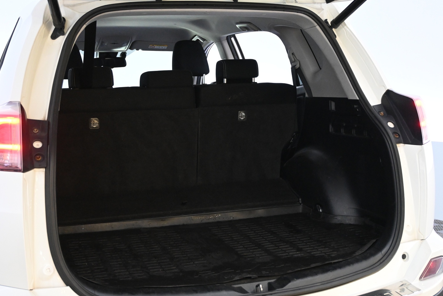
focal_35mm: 48
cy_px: 149
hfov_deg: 40.9
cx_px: 219
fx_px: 594
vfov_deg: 27.9
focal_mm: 31.5
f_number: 5
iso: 4000
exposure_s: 1/50
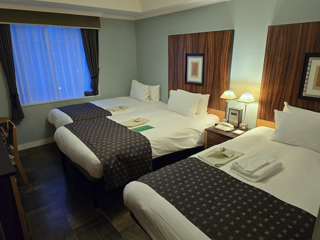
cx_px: 160
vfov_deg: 58.9
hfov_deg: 73.9
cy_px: 120
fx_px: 213
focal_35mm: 23
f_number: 1.7
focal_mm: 6.3
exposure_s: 1/120
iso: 400
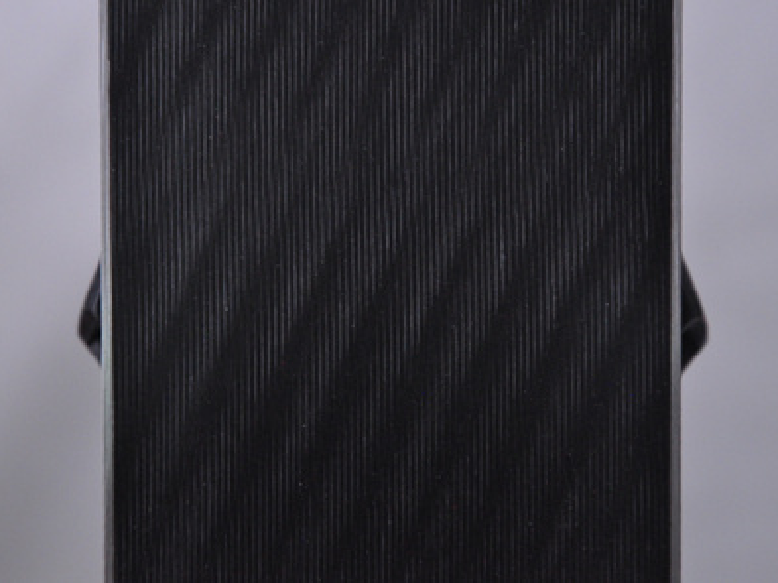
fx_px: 3877
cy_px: 291
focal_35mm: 173
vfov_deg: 8.6
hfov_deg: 11.5
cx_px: 390
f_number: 9.5
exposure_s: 1/125
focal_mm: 105
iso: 3200
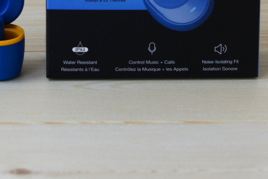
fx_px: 1868
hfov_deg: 8.2
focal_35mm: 251
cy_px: -92
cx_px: 51
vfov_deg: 5.4
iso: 200
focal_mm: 43
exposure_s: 1/160
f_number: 3.5
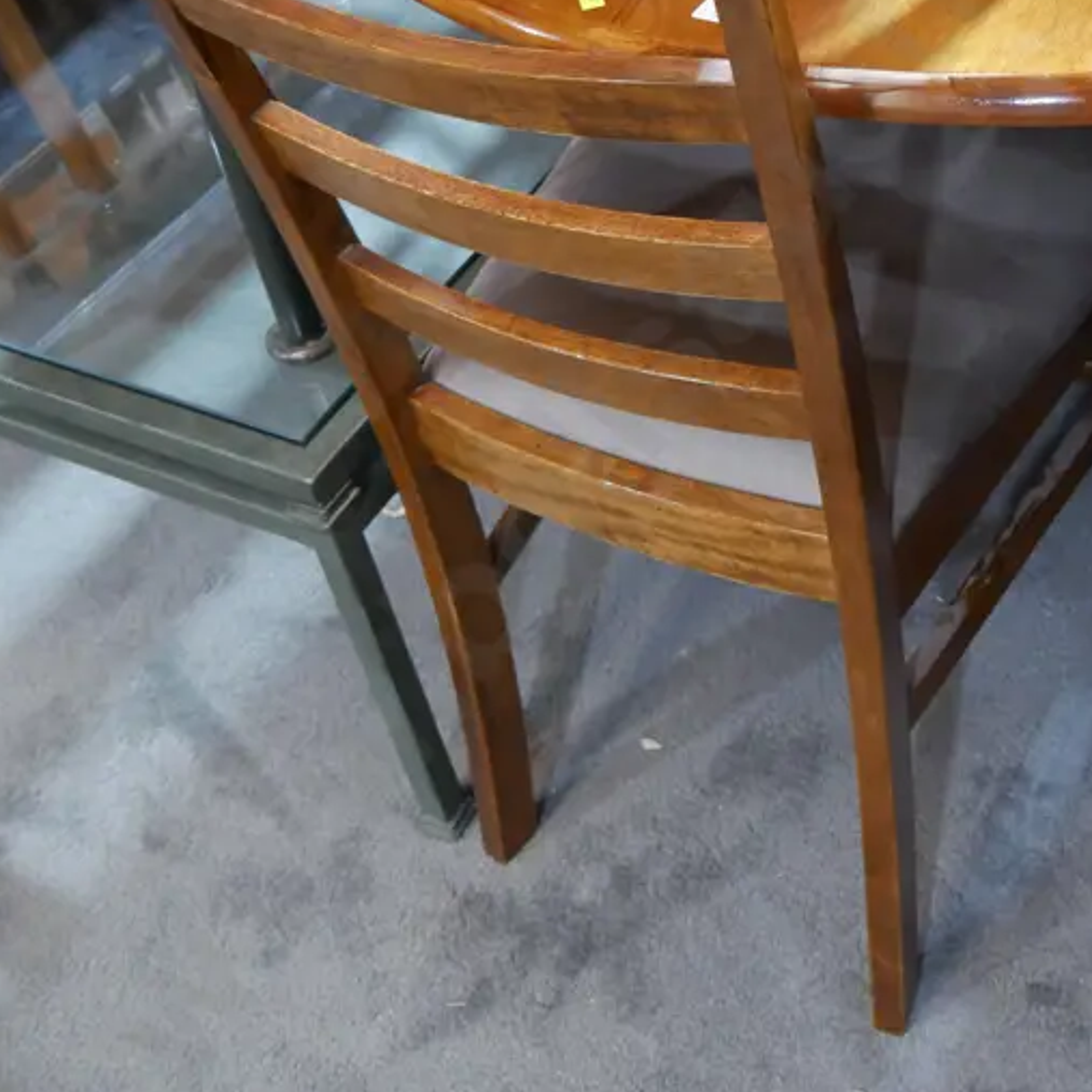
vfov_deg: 32.8
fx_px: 1785
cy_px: 183
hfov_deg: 33.4
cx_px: 802
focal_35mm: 50
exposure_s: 1/60
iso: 2000
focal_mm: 14
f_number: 3.5
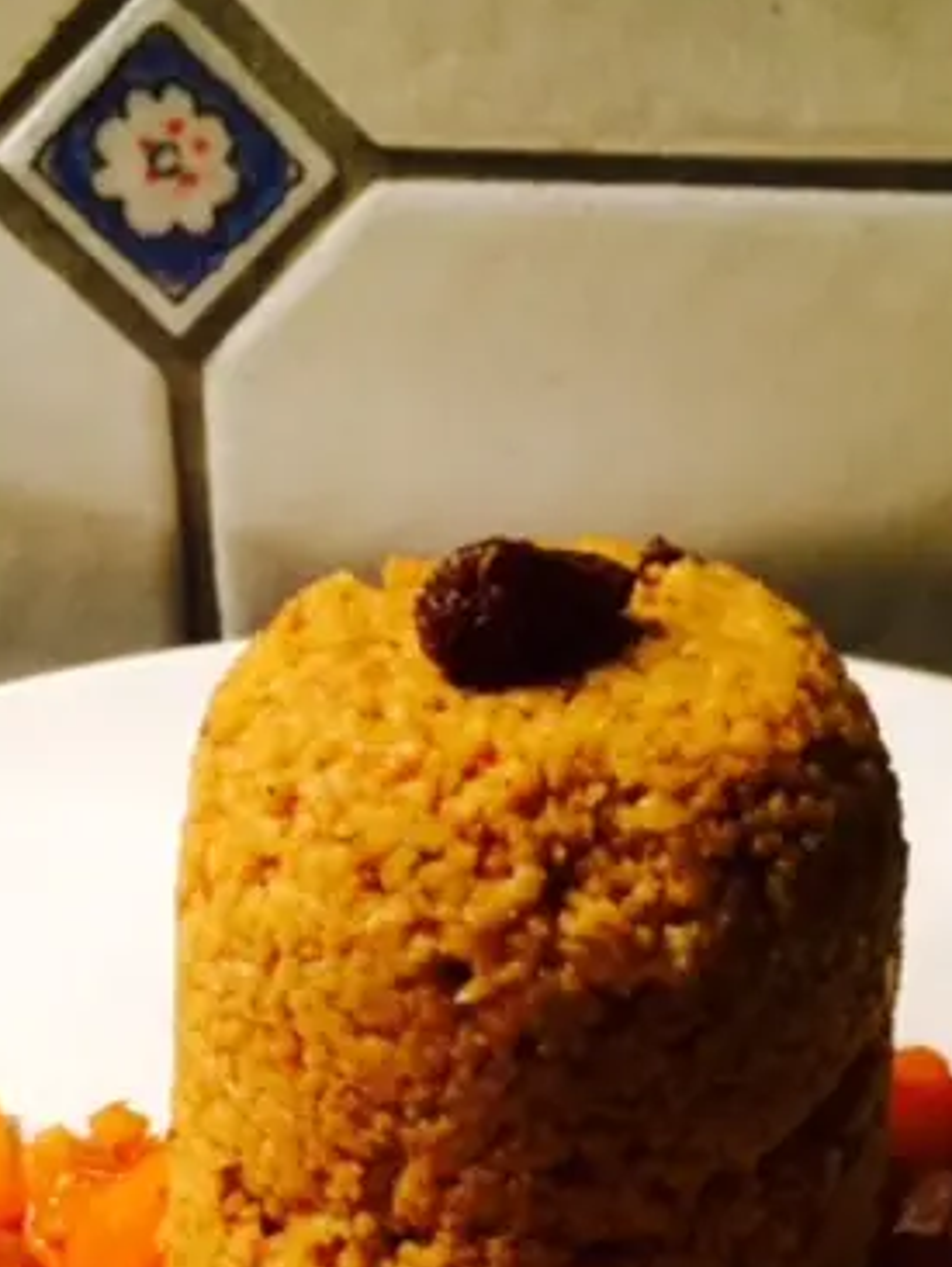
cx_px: 540
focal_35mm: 57
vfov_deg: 32.1
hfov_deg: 25.7
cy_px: 1142
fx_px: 2088
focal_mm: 4.15
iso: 200
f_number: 2.2
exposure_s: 1/33
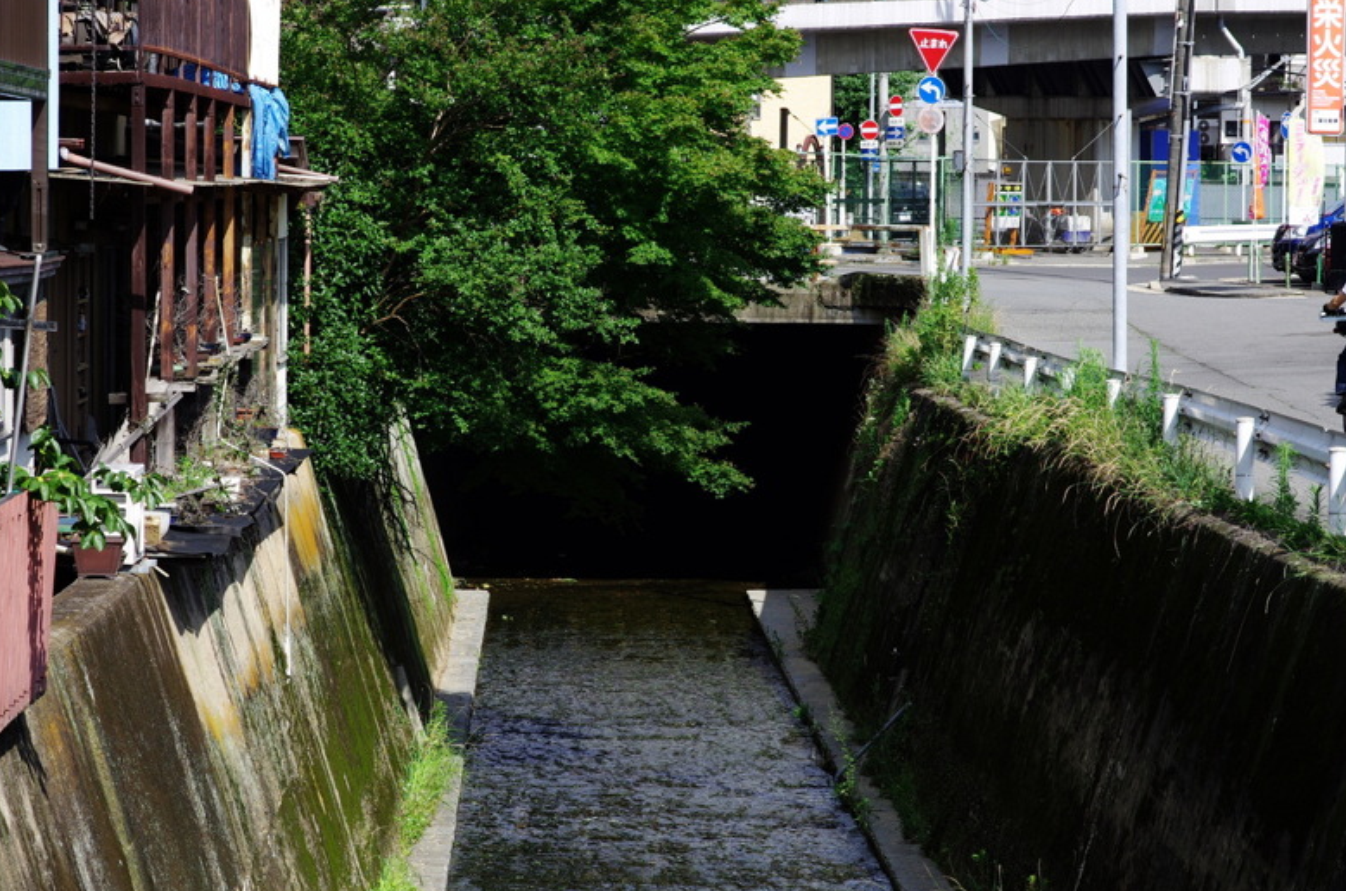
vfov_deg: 9.9
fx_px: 5149
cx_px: 641
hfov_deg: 14.9
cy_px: 449
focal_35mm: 138
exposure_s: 1/250
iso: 100
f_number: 7.1
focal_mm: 70
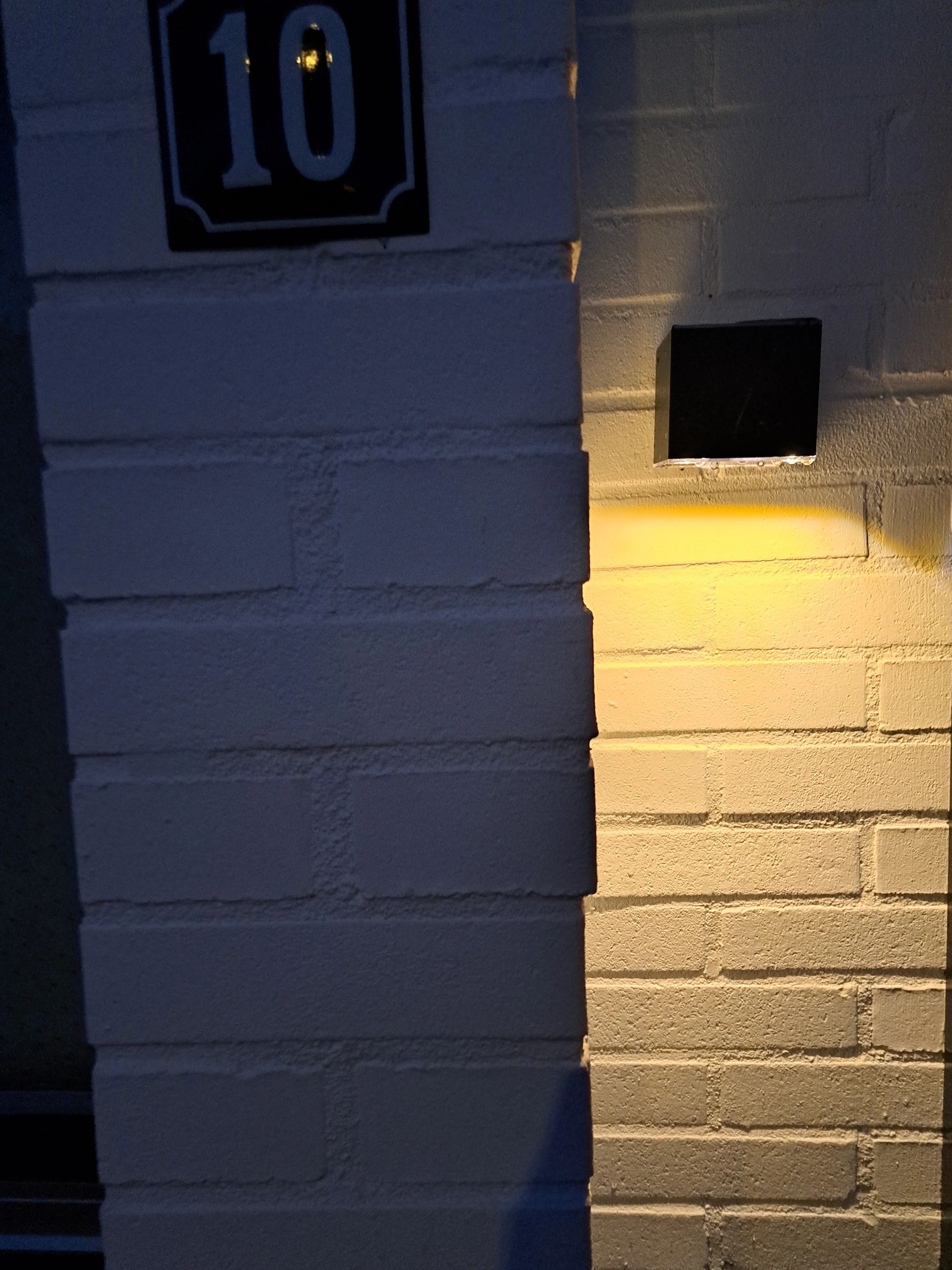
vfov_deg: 71.6
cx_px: 476
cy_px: 635
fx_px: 880
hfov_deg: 56.8
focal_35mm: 24
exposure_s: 1/25
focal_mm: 5.23
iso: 640
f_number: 1.8
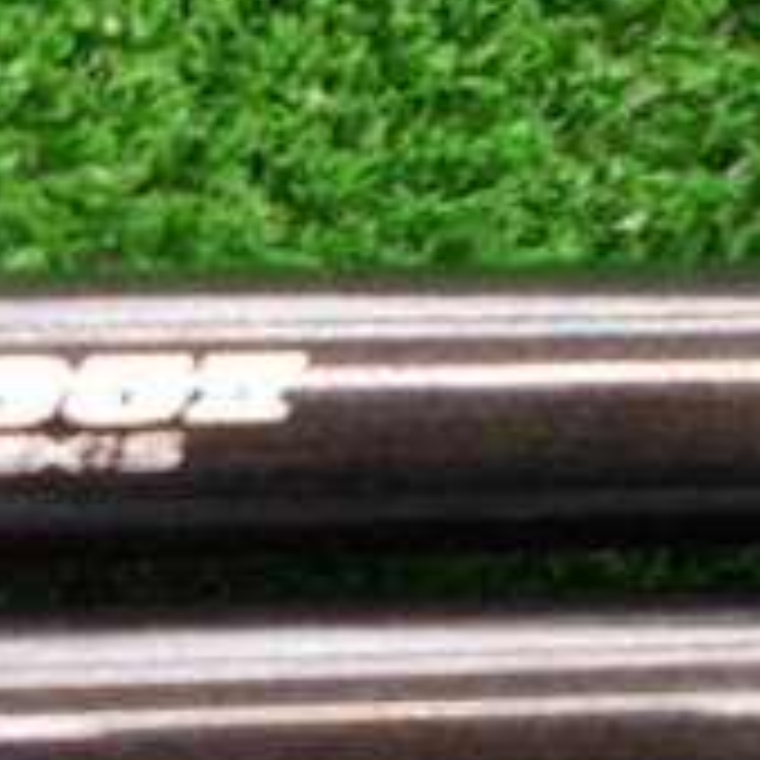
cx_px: -94
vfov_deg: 15.2
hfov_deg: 14.9
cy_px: 540
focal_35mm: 114
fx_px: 2832
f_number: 3.6
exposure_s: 1/10
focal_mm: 6
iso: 200
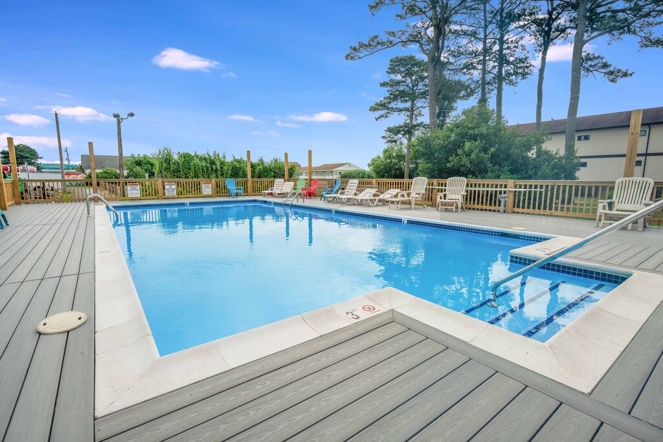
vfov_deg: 73.8
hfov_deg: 96.7
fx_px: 295
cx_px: 332
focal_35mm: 16
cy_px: 221
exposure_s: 1/640
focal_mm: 16
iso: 100
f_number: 8
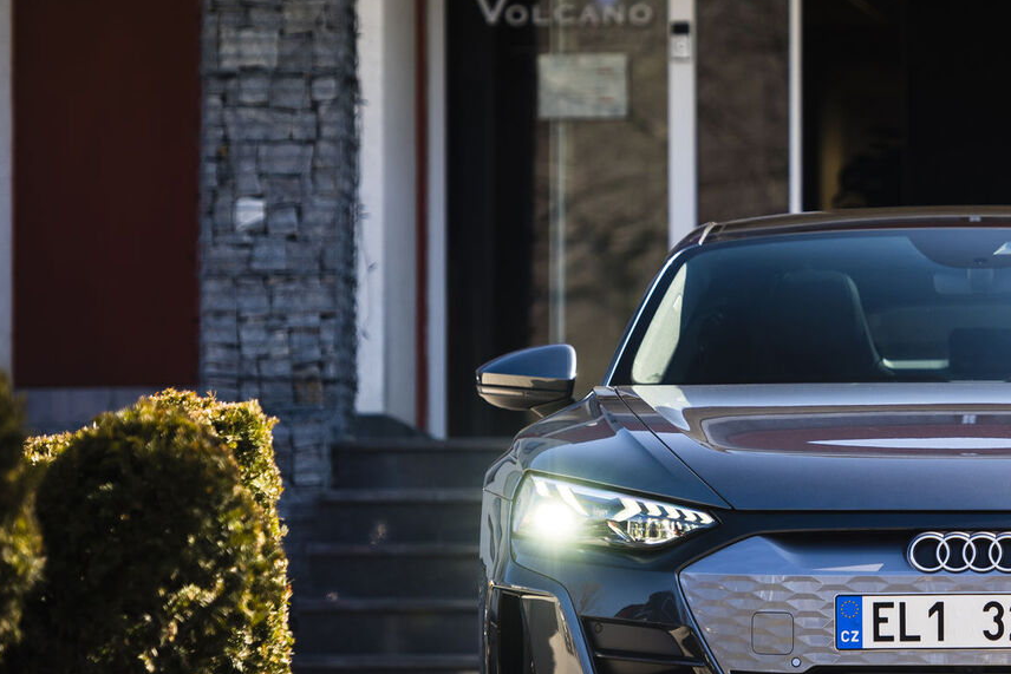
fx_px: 8819
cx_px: 954
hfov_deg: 6.5
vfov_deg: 4.4
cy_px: 270
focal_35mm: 314
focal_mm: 140
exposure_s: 1/200
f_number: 3.5
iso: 64
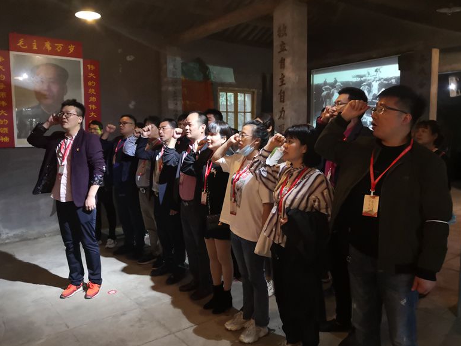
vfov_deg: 49.8
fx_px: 373
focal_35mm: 28
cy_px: 175
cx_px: 228
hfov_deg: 63.4
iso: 500
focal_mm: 3.95
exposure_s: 1/33.3
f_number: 1.6
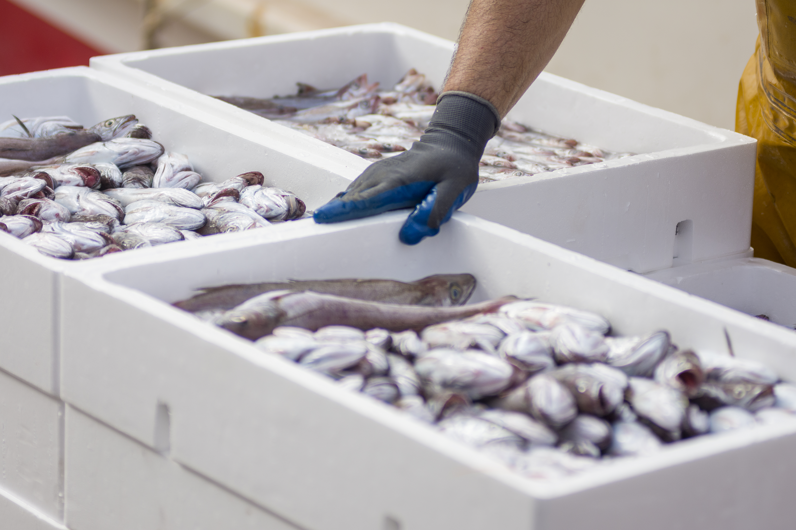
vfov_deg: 11.4
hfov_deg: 17.1
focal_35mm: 120
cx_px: 398
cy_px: 265
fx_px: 2653
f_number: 4
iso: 200
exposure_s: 1/1600
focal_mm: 80
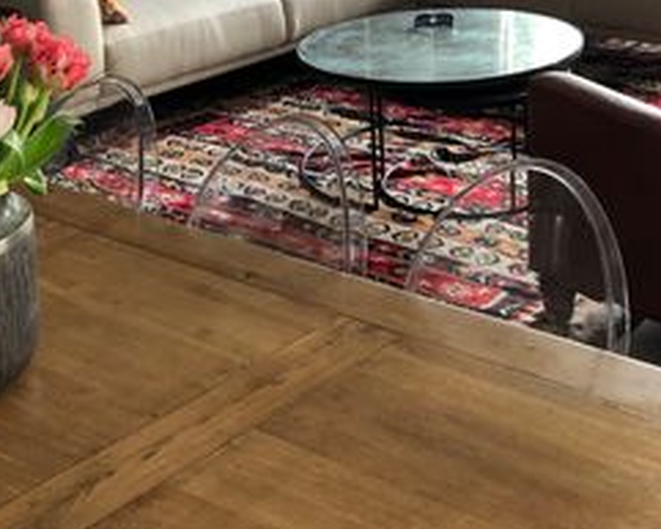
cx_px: 524
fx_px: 1331
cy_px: -22
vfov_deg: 21.6
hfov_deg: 27.4
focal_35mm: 68
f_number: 1.8
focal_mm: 3.99
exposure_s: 1/24
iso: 40
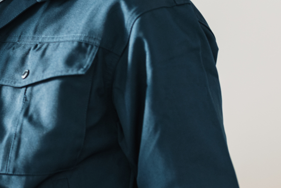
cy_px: 12
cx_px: -83
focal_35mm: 349
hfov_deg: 5.9
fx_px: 2723
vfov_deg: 3.9
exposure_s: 1/200
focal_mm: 105
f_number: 2.2
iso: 400
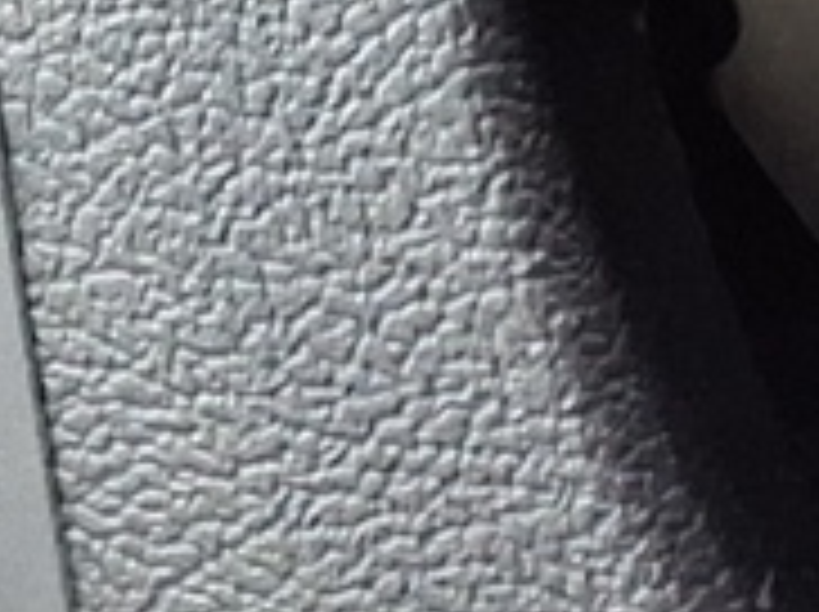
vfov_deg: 7.9
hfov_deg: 9.0
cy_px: 1112
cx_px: 2367
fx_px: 4300
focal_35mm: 182
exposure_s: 1/20
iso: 1000
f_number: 1.8
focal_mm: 5.54
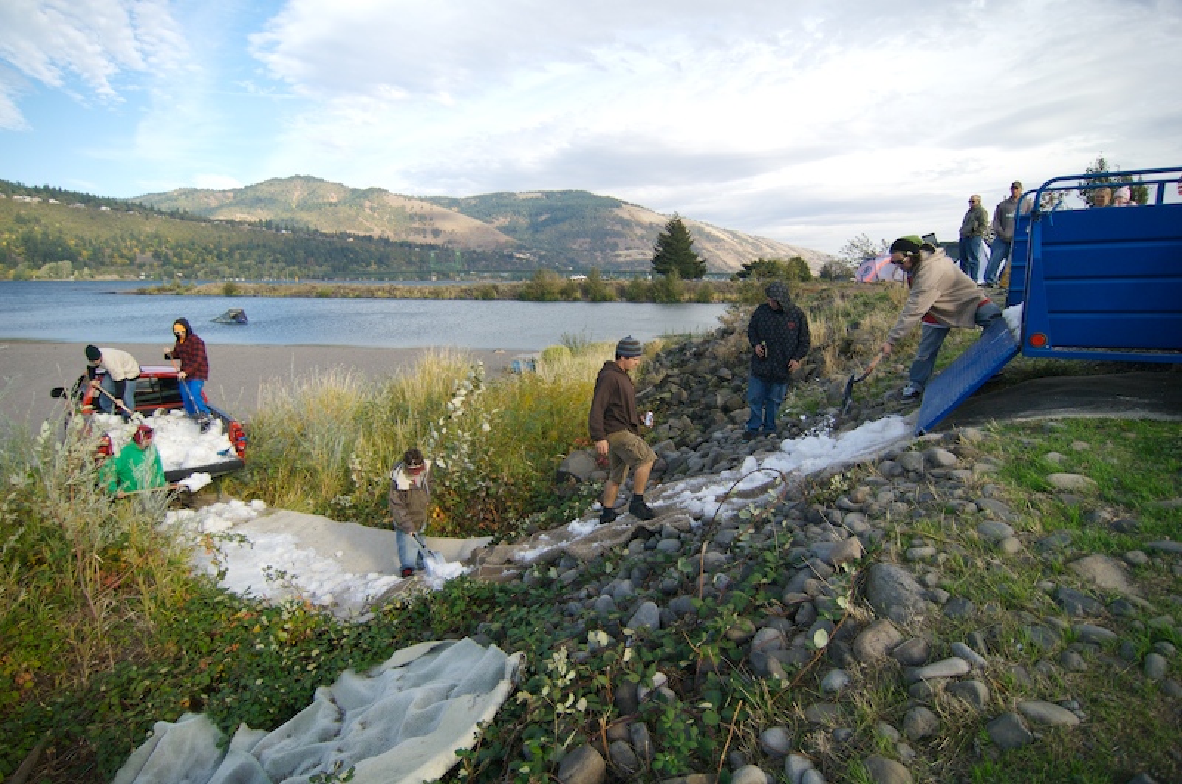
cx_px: 591
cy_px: 392
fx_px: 590
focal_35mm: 18
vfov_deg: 67.2
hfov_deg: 90.1
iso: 400
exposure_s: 1/2000
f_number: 4
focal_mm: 12
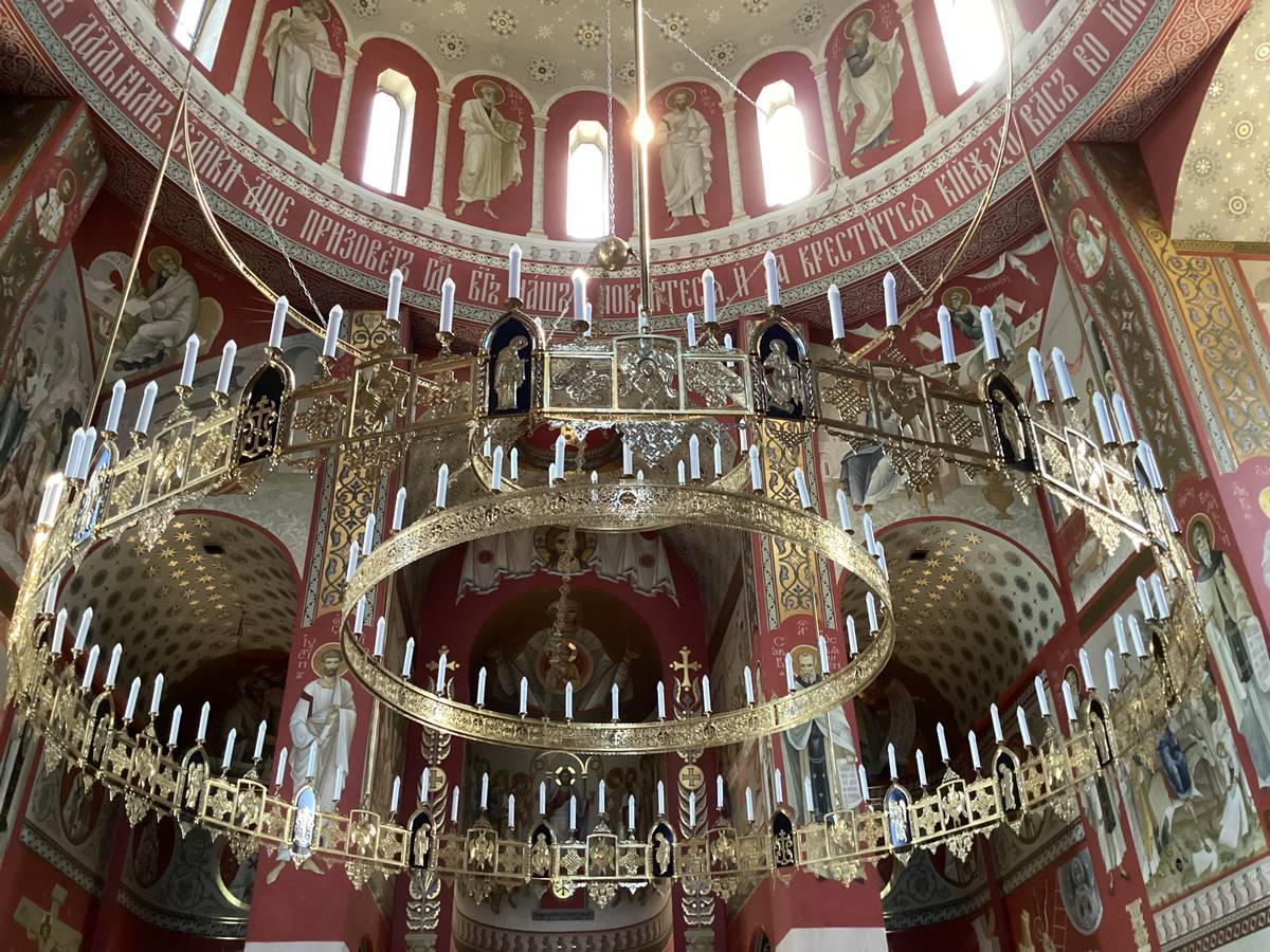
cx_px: 635
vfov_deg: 45.4
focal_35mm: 31
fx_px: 1137
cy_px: 476
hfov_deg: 58.4
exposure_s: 1/33
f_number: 2.4
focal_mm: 3.3
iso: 320
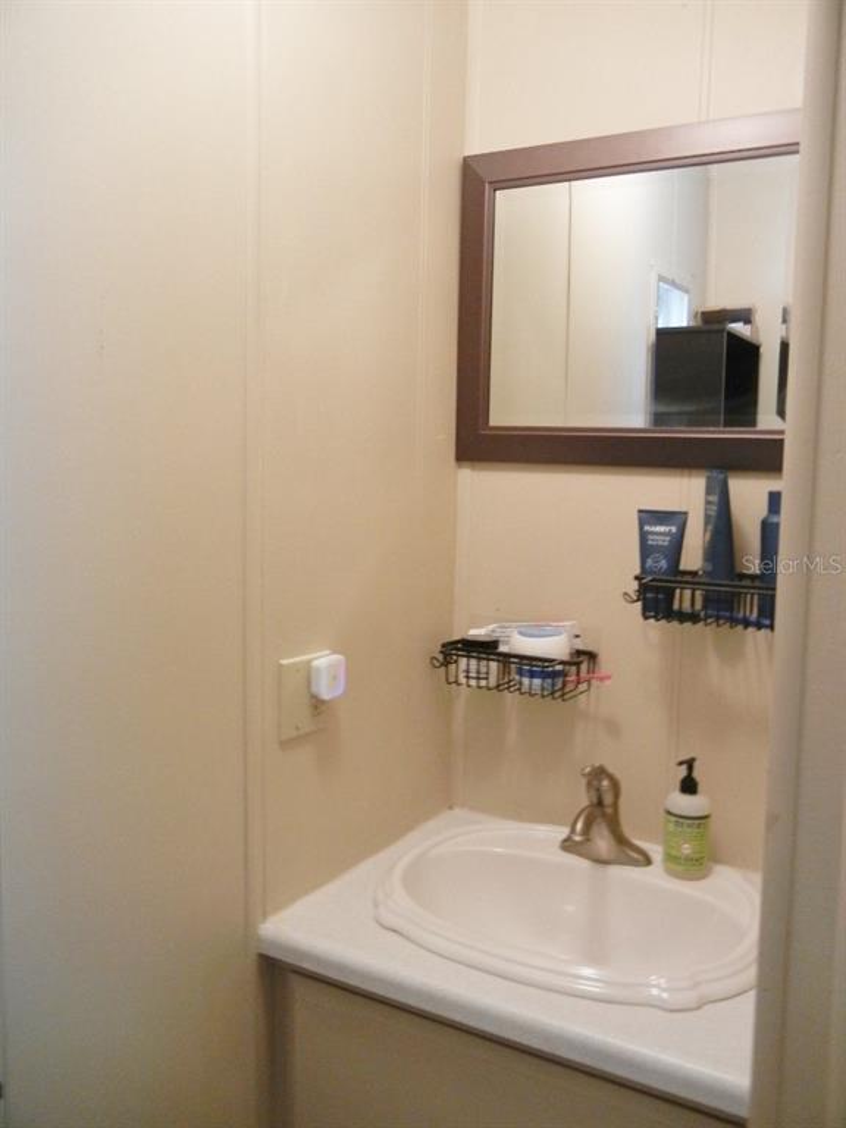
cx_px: 423
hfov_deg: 46.8
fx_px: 978
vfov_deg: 60.0
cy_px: 564
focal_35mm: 30
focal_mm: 5.4
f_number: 3.5
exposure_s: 1/30
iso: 387
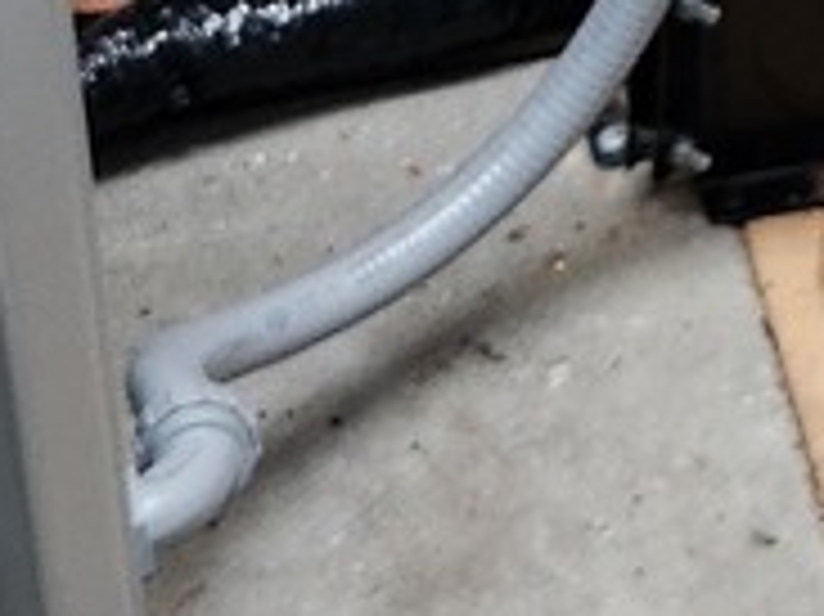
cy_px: -369
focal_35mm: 161
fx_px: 3830
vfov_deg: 8.9
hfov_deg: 12.1
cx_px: 838
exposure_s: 1/120
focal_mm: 5.4
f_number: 1.8
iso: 320
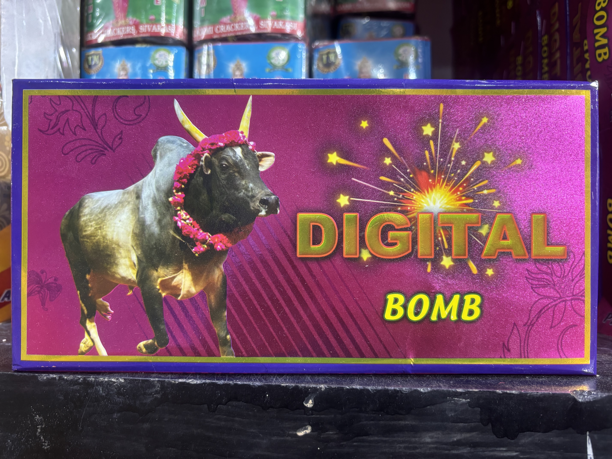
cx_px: 306
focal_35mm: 26
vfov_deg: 53.1
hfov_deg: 67.3
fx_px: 460
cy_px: 230
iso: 200
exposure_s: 1/50
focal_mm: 5.96
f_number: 1.6
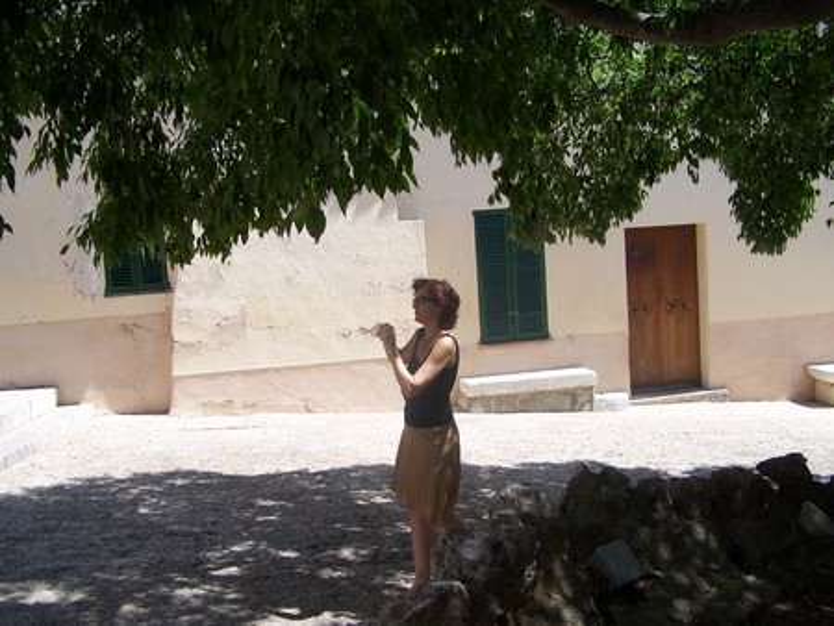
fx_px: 916
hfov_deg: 49.0
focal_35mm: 38
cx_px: 417
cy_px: 313
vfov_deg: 37.8
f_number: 2.8
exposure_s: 1/640
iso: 80
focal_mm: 6.3
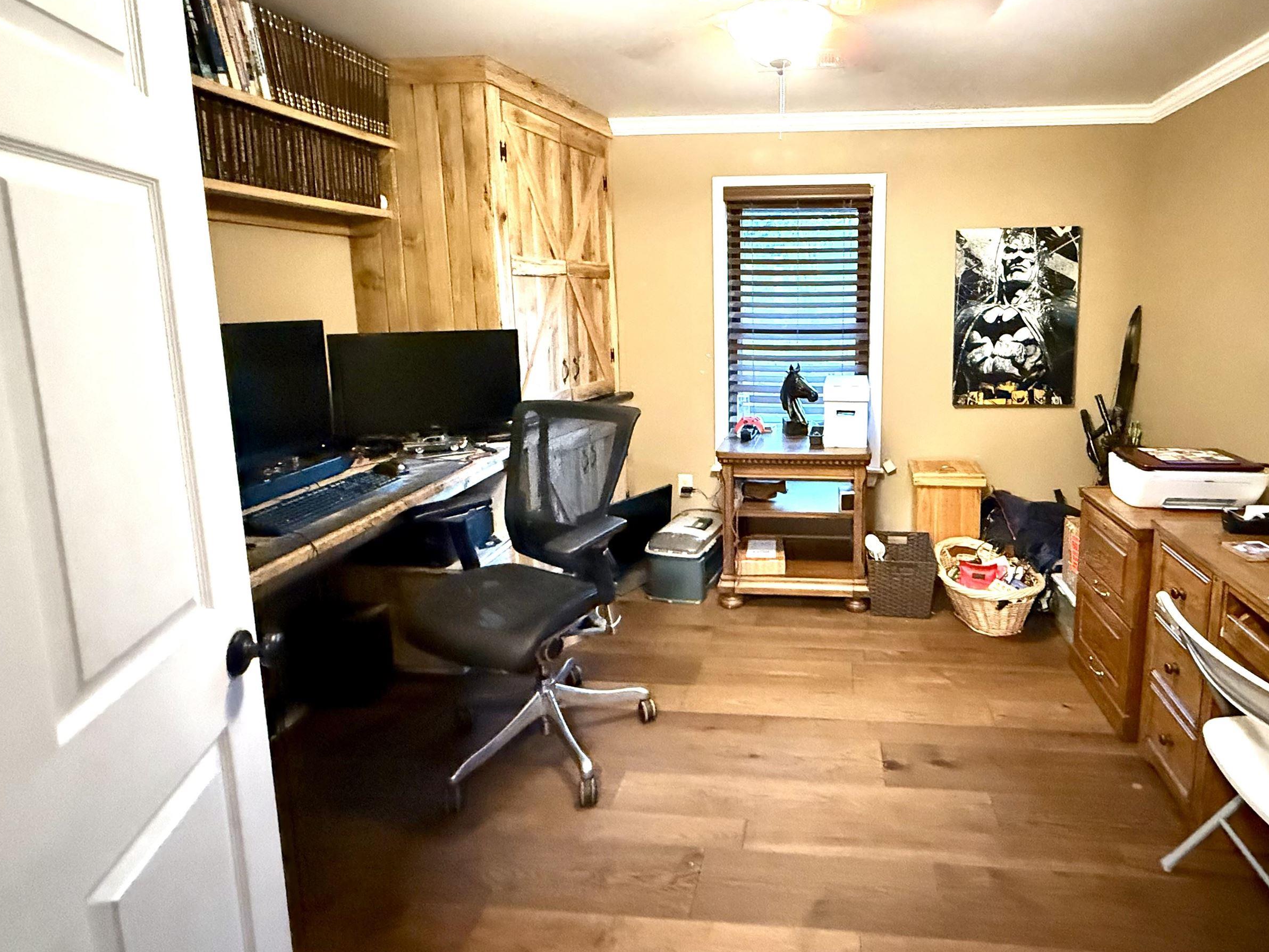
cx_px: 782
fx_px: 660
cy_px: 384
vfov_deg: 70.9
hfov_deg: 86.3
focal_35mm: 18
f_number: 2.2
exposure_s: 1/40
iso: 1250
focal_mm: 2.22
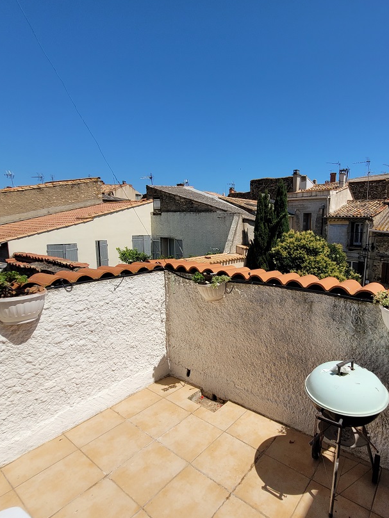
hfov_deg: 69.7
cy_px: 262
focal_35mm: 18
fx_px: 270
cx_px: 257
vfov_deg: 87.7
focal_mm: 1.74
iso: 40
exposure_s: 1/2790
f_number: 2.2
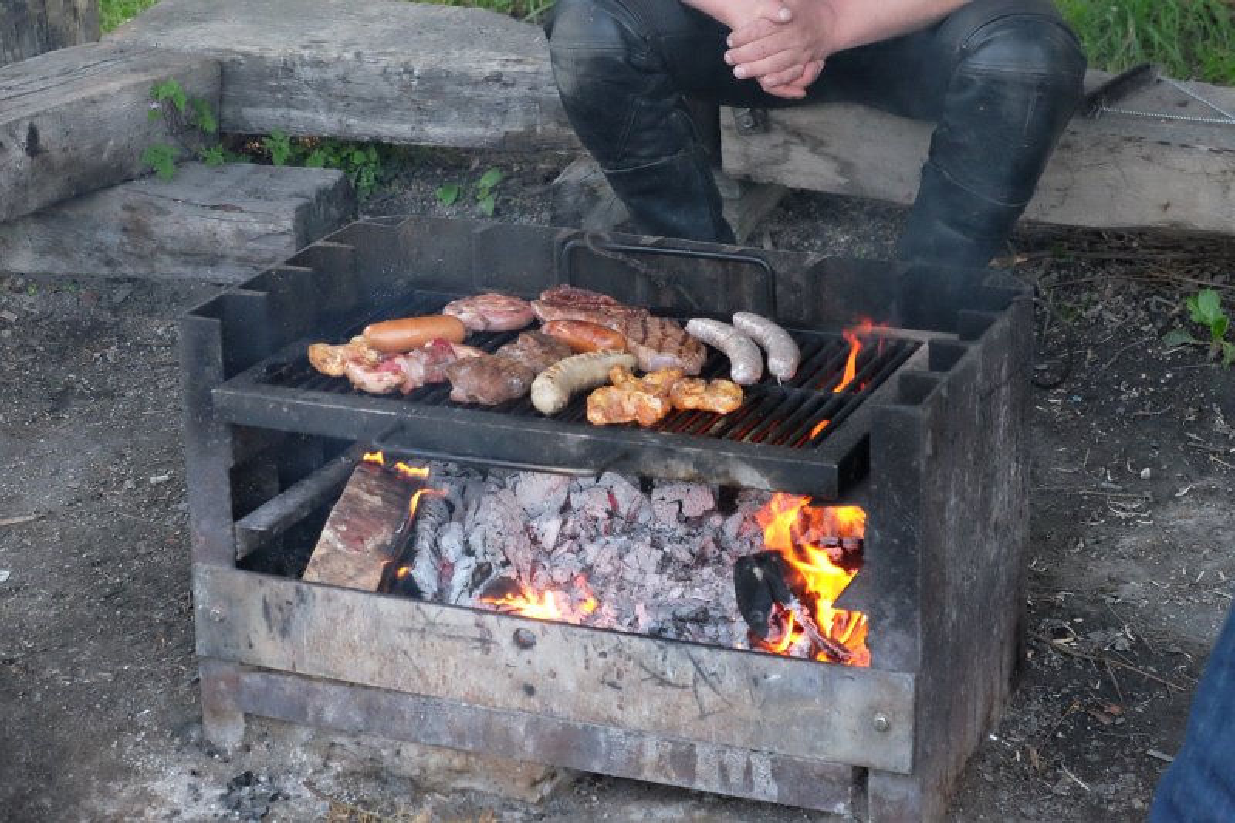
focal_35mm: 79
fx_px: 2709
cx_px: 618
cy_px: 412
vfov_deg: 17.3
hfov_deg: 25.7
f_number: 6.4
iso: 6400
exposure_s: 1/420
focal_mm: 52.4
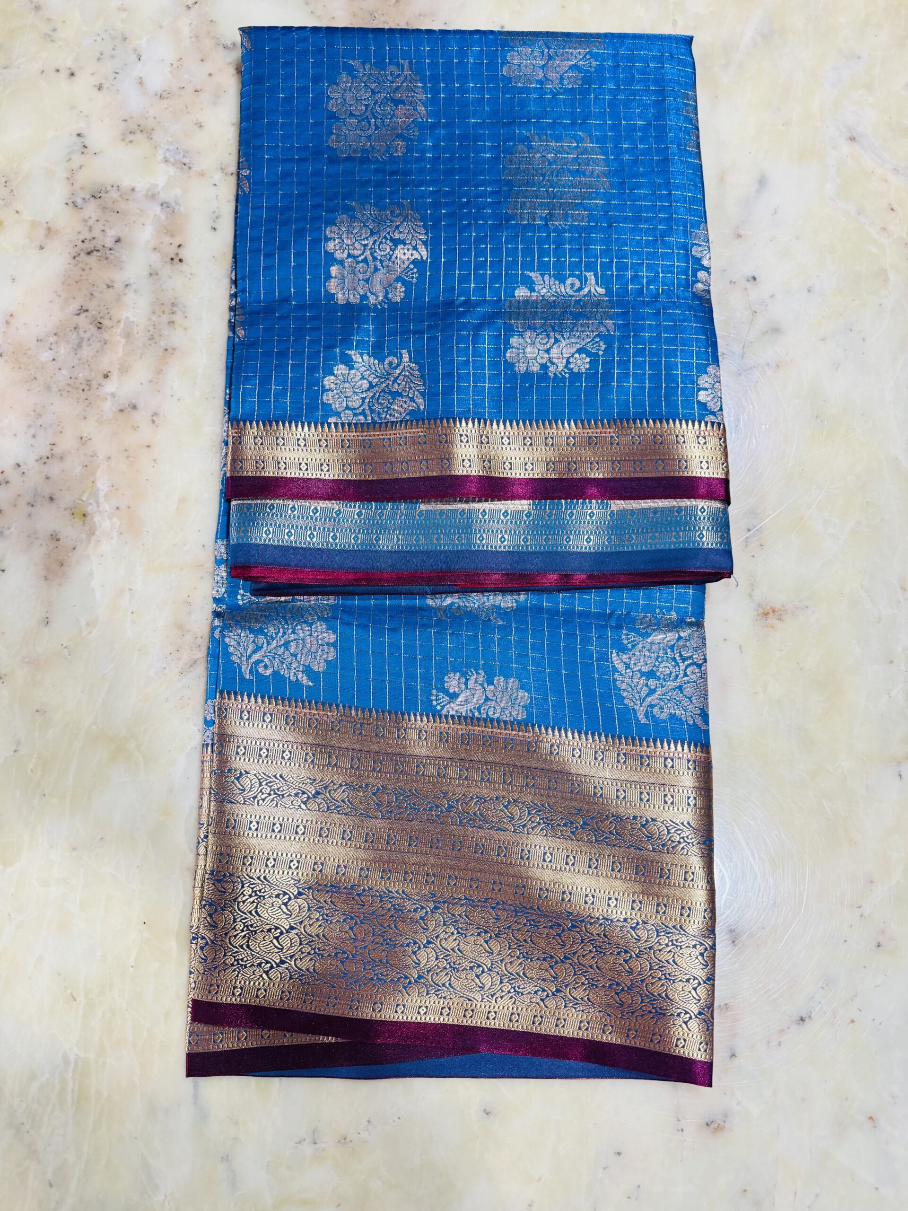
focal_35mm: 24
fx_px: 839
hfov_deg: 56.8
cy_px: 606
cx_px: 454
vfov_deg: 71.6
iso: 200
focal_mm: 6.76
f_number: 1.78
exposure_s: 1/50
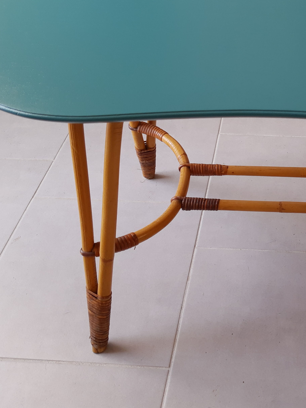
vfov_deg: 43.8
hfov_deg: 32.3
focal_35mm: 43
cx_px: 264
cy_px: 184
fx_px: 507
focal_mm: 4.75
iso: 50
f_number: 1.7
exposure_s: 1/50
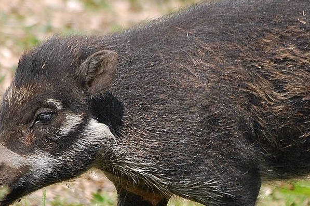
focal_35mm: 804
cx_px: 170
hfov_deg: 2.6
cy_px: 191
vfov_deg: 1.7
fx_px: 6917
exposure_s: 1/640
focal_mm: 200
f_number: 5.6
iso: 400
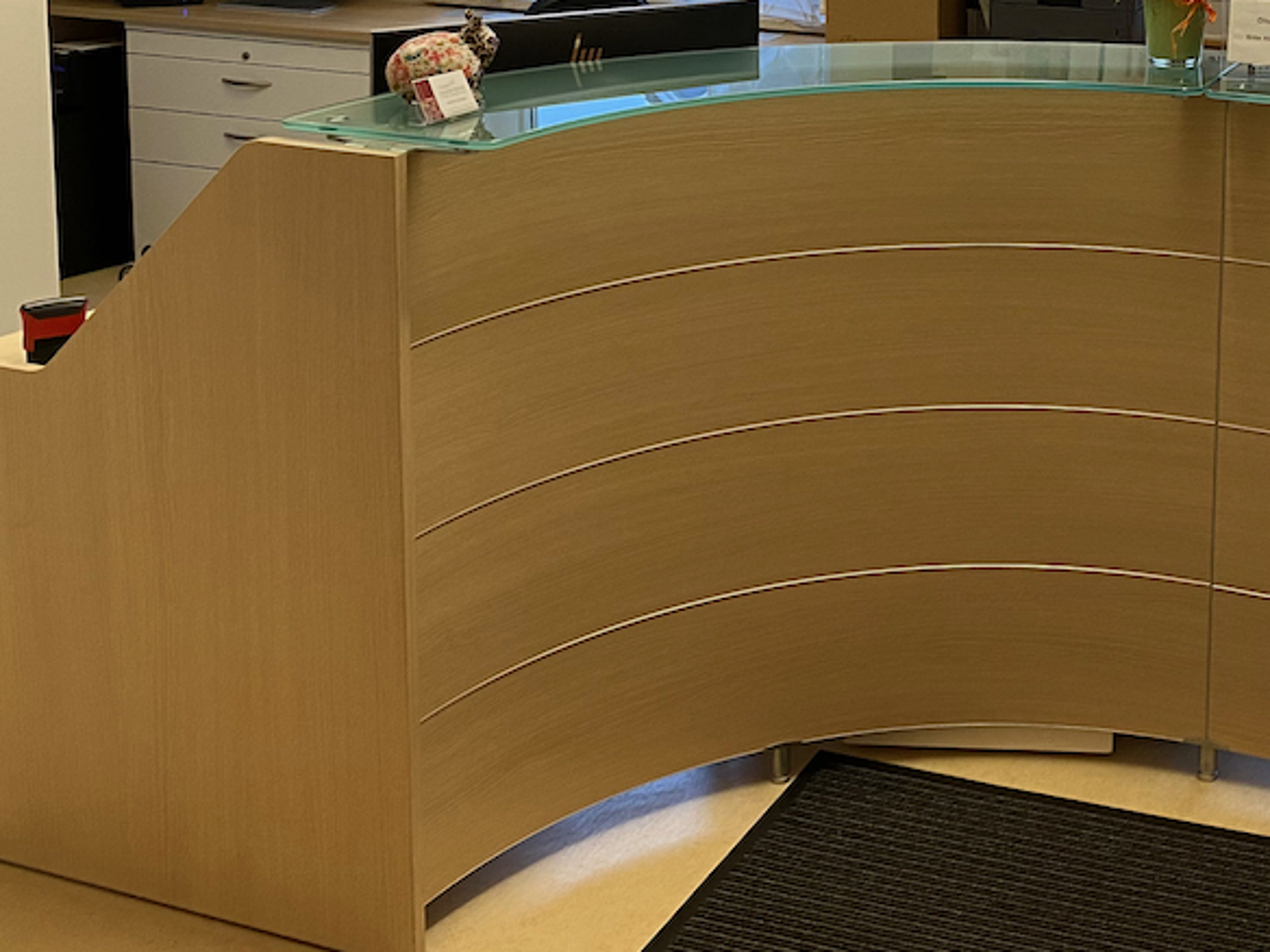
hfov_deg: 32.9
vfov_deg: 24.5
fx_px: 2091
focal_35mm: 57
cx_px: 1011
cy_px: 11
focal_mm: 4.25
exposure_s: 1/50
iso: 80
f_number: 1.8
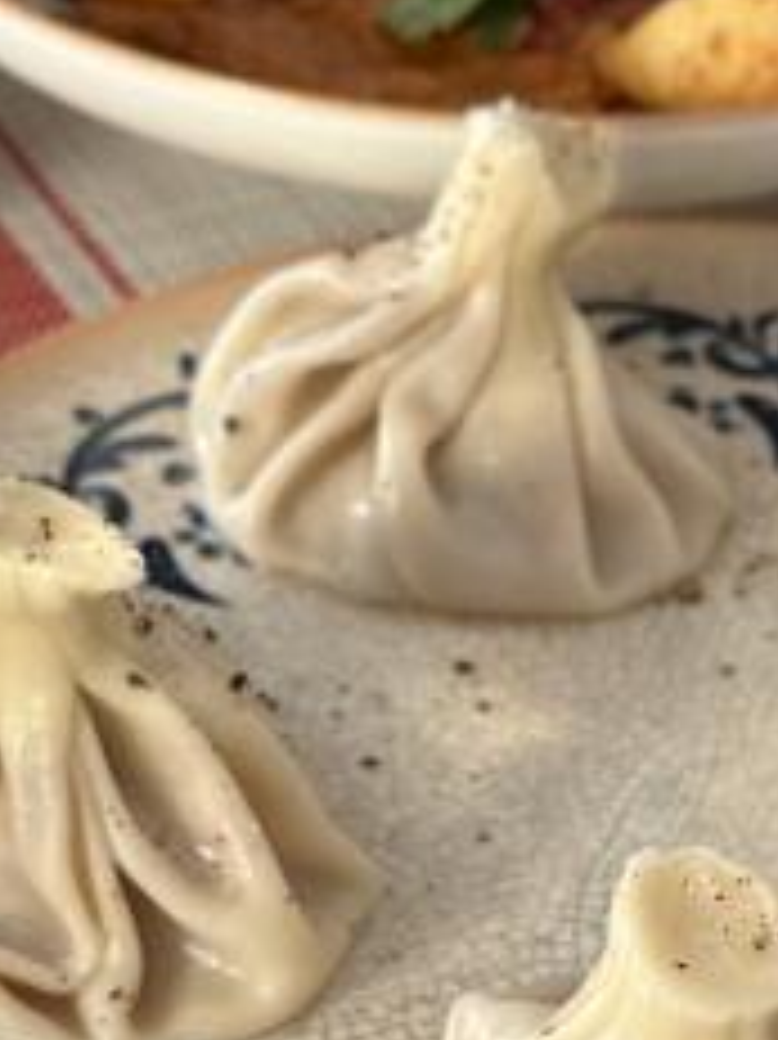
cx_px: 499
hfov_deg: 13.3
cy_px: 939
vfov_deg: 17.5
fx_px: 3329
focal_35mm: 111
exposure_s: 1/121
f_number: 1.78
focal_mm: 6.86
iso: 64
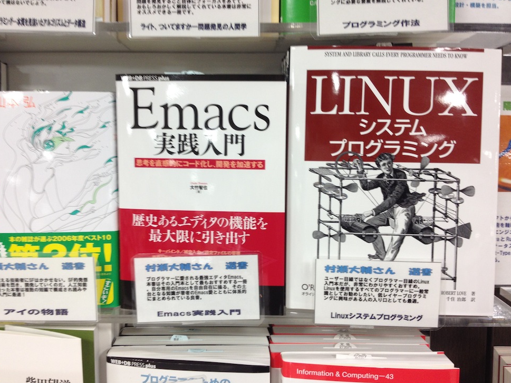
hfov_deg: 50.1
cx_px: 246
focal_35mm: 37
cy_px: 192
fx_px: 546
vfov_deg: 38.6
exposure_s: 1/30
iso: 80
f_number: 2.4
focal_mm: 4.28
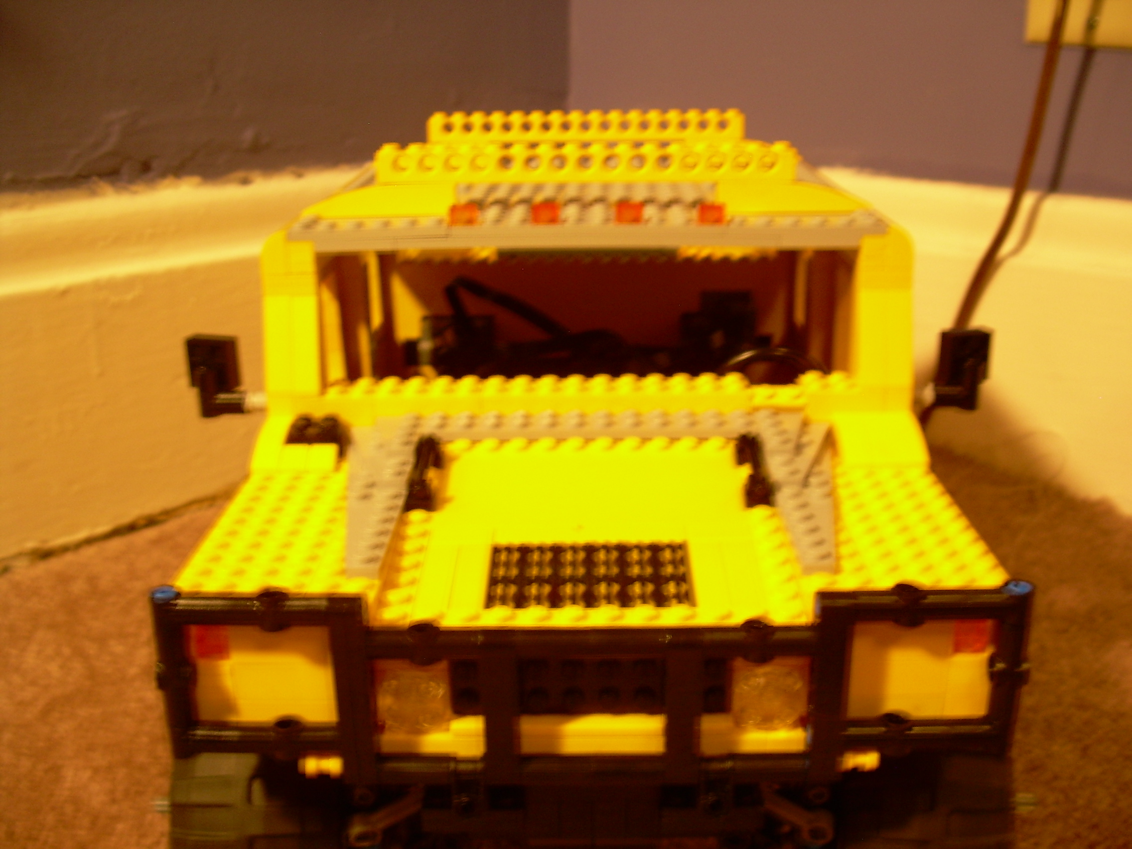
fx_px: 1243
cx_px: 566
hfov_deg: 49.0
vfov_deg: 37.7
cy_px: 424
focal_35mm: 38
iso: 84
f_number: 2.8
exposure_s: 1/2.2
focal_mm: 6.3
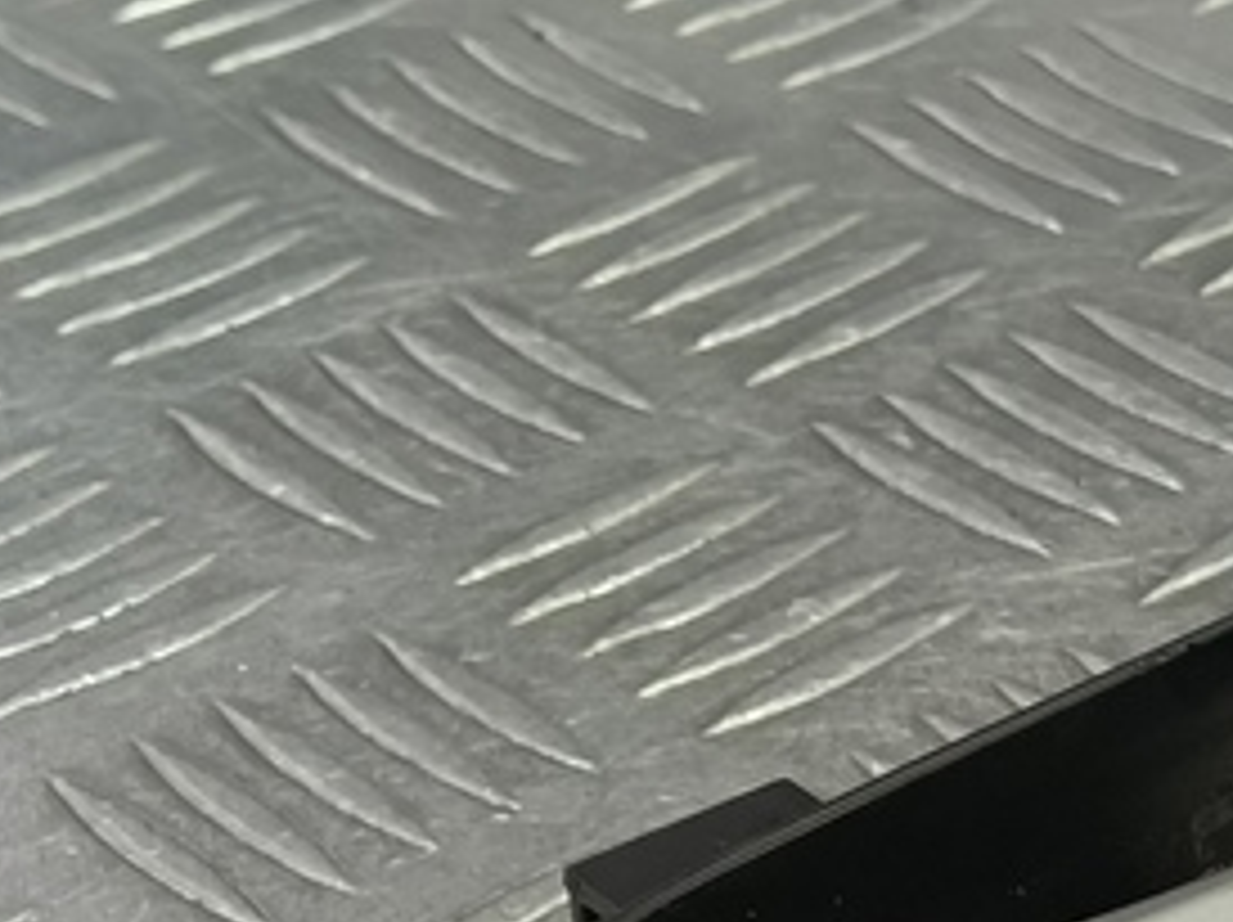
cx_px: 936
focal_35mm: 101
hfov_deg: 19.3
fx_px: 3594
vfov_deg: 13.9
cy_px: 1291
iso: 121
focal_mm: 4.11
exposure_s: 1/50
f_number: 1.6
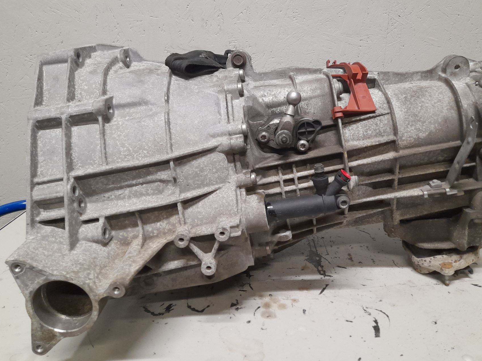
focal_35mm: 30
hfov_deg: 59.8
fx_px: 418
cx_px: 267
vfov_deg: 46.7
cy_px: 160
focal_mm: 4.6
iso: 250
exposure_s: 1/50
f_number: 2
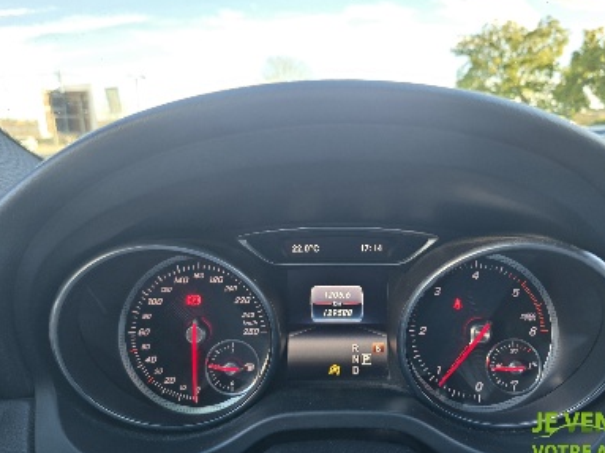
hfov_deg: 69.3
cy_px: 226
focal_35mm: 25
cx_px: 325
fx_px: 437
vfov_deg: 54.9
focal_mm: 6.3
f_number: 1.7
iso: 64
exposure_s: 1/50.3
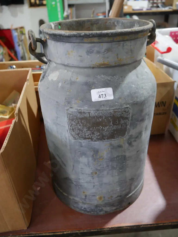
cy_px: 118
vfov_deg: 63.4
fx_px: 192
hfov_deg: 49.8
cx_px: 89
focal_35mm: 28
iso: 800
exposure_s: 1/60
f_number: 3.5
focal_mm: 14
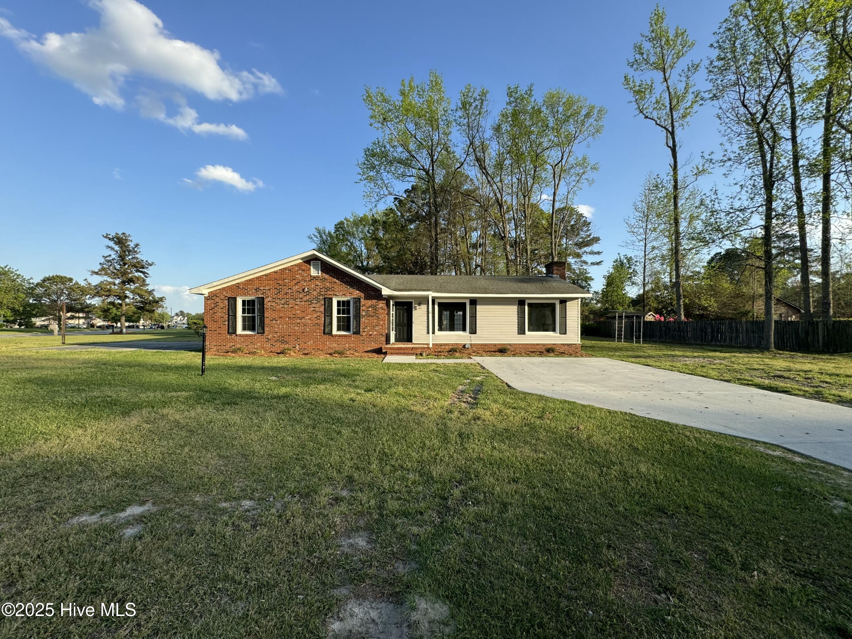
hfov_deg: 102.1
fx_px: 345
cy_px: 320
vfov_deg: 85.7
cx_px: 426
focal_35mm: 14
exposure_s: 1/720
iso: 40
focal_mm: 2.22
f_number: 2.2
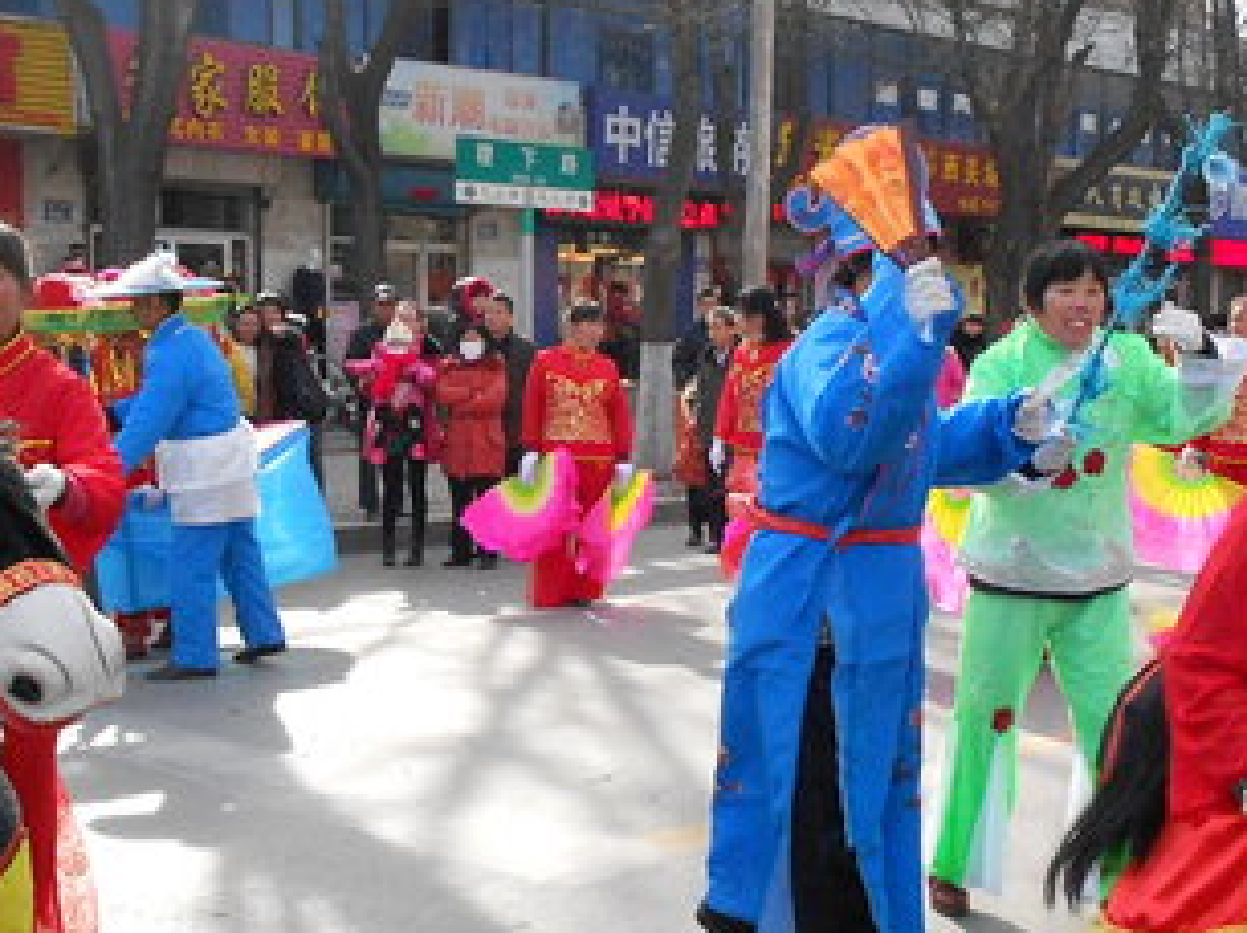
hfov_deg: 37.5
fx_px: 1836
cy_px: 534
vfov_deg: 28.5
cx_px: 628
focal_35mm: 51
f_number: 3.2
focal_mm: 4.6
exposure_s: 1/1250
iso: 400
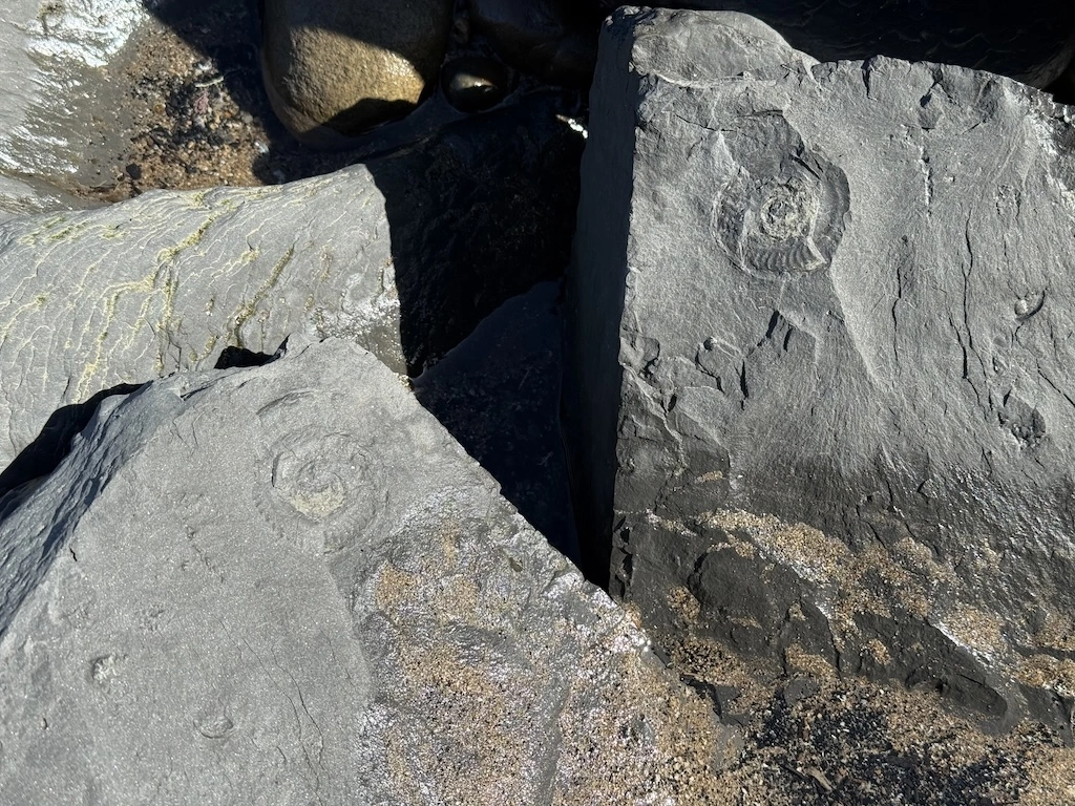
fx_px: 1491
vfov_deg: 30.3
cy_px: 403
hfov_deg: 39.7
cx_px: 538
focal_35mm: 48
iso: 100
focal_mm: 6.76
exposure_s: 1/1838
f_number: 1.78
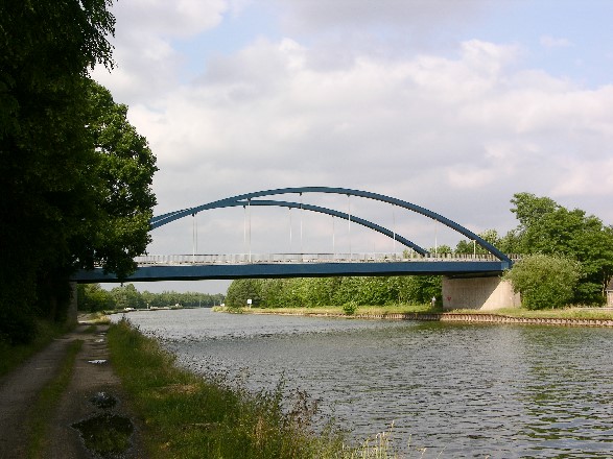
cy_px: 230
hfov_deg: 35.6
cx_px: 306
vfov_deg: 27.0
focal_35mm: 54
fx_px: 956
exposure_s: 1/193
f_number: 6.2
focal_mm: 13.7
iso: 50
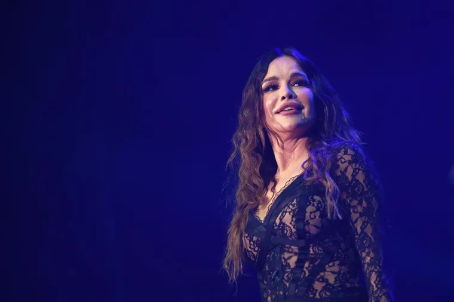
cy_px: 151
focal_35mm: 140
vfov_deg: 9.8
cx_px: 227
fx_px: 1765
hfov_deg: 14.7
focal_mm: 140
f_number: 4
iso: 1000
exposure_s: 1/1000
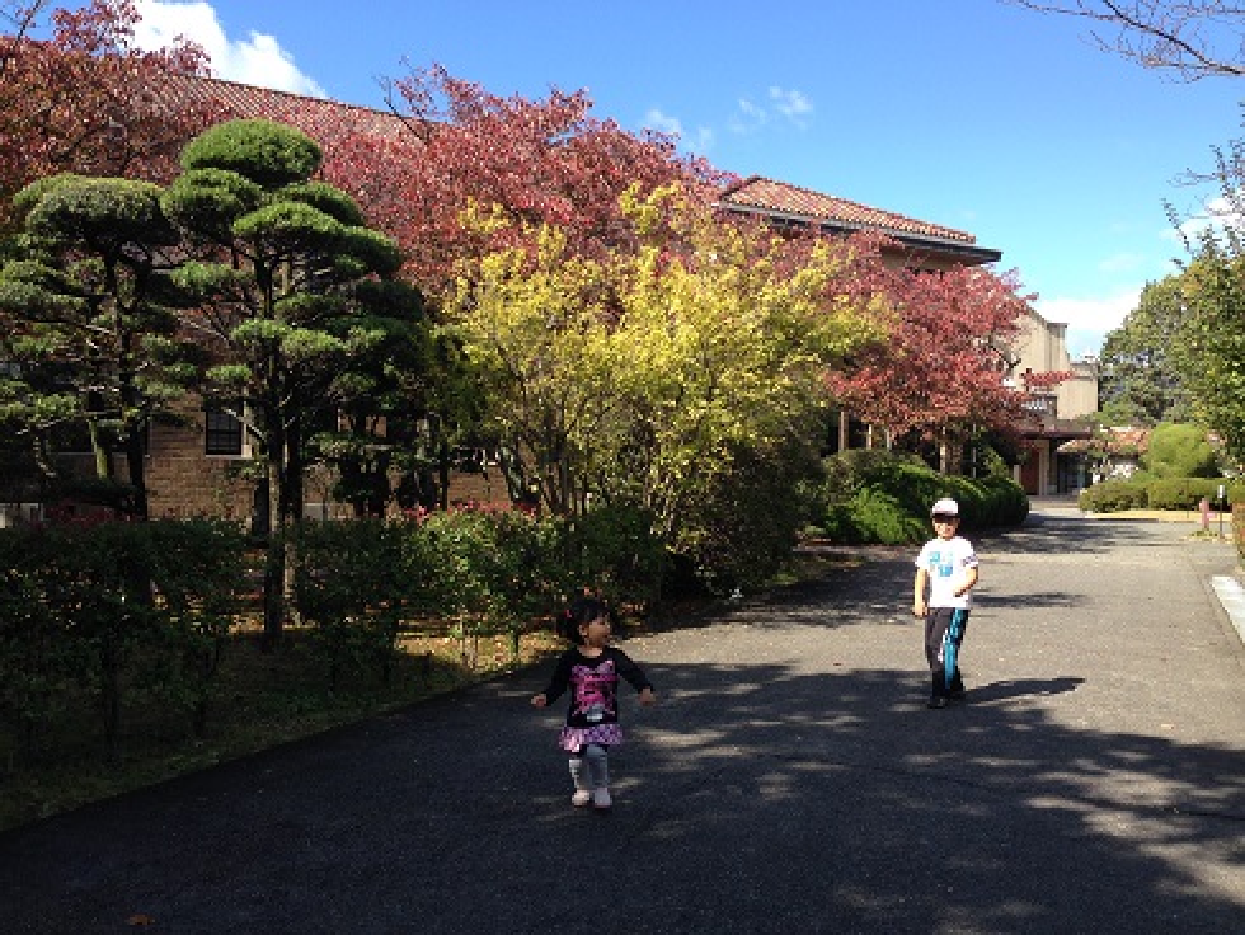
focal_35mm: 33
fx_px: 1187
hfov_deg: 55.3
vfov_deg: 43.0
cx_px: 622
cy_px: 468
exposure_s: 1/653
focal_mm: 4.12
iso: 50
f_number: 2.4
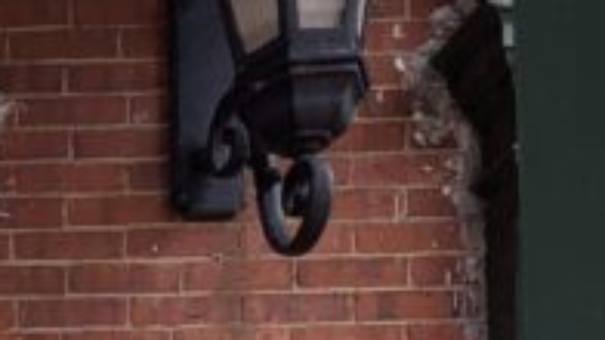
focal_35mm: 137
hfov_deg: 13.2
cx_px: -657
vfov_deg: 7.6
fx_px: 2197
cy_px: 1068
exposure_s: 1/427
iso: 37
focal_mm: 6.81
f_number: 1.85
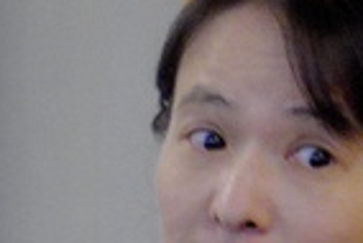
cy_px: 316
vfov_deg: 3.3
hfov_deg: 4.9
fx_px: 4270
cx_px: -5
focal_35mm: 423
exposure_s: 1/30
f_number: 5
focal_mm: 50
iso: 2000
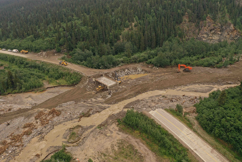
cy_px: 81
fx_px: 188
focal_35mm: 28
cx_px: 121
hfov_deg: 65.5
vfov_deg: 46.4
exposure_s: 1/200
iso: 100
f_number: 4.5
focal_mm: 10.26
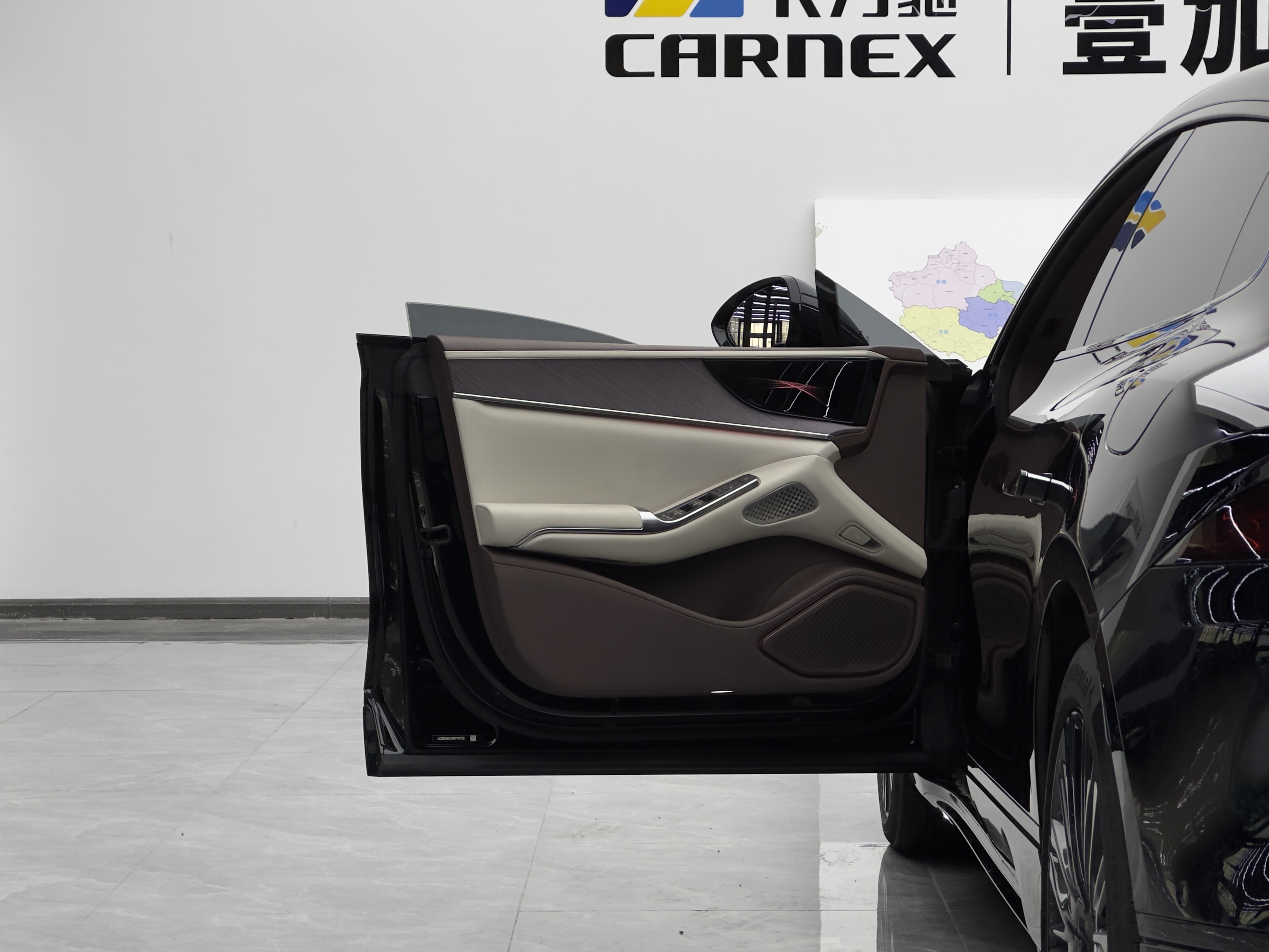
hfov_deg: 25.3
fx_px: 2823
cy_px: 476
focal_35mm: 77
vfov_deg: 19.1
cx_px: 634
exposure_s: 1/100
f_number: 2.8
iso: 40
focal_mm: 9
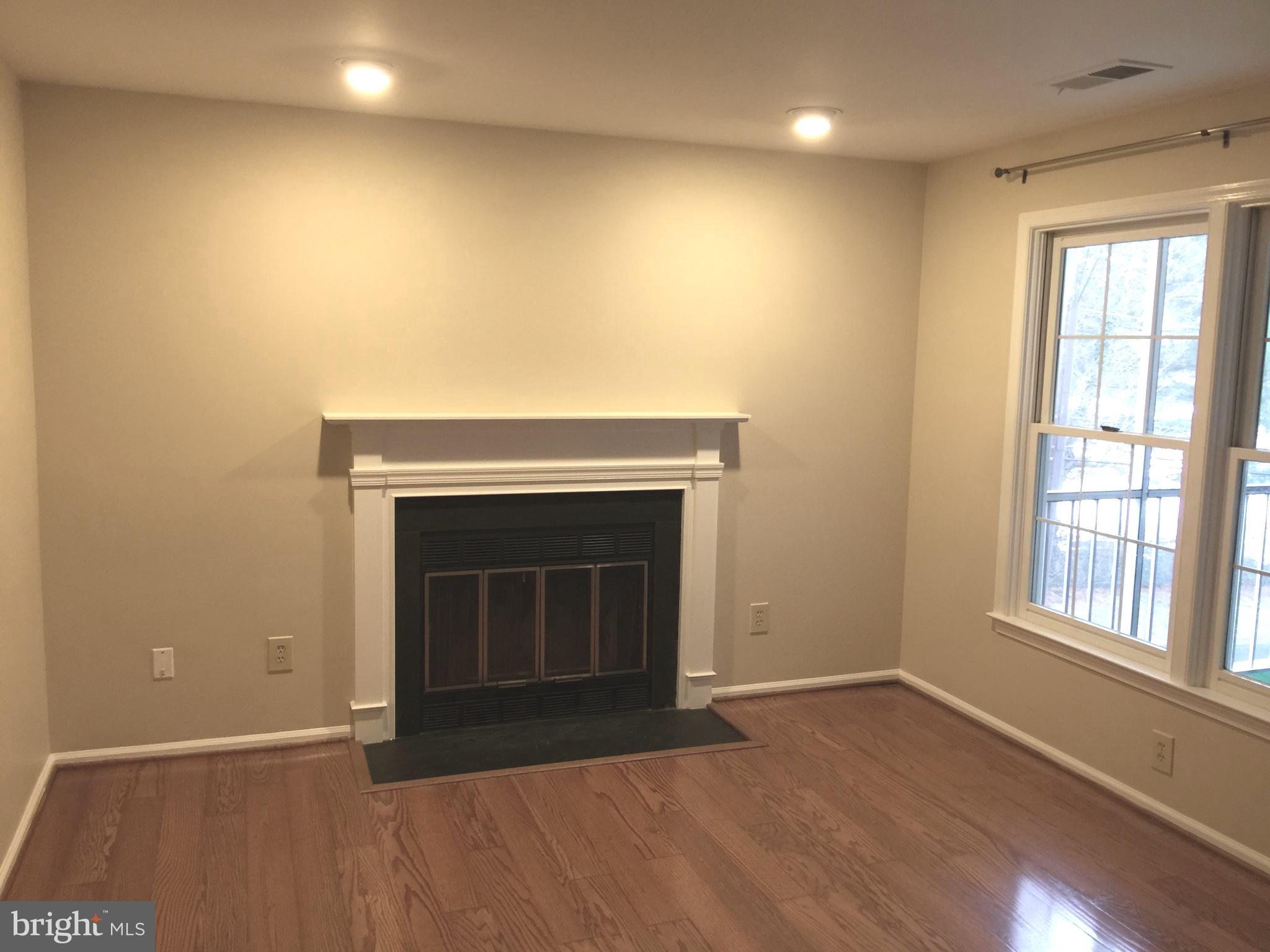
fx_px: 1064
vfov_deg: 48.2
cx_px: 635
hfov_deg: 61.7
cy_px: 476
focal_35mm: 29
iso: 80
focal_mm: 4.15
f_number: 2.2
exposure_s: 1/17
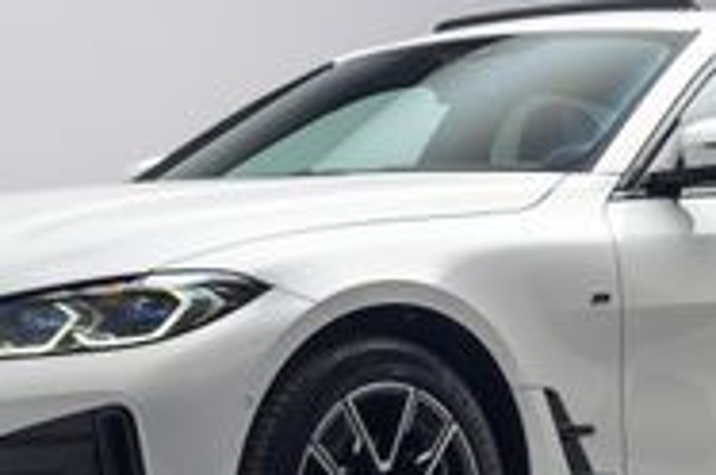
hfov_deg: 15.3
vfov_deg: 10.2
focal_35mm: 134
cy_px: 289
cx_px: 467
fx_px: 2661
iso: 100
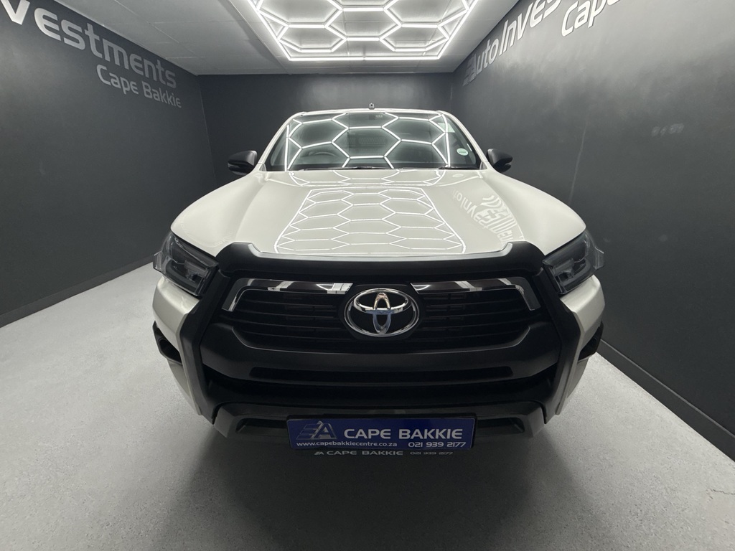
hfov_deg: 102.1
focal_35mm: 14
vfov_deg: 85.7
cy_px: 276
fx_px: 297
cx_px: 368
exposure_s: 1/99
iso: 80
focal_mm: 2.22
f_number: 2.2
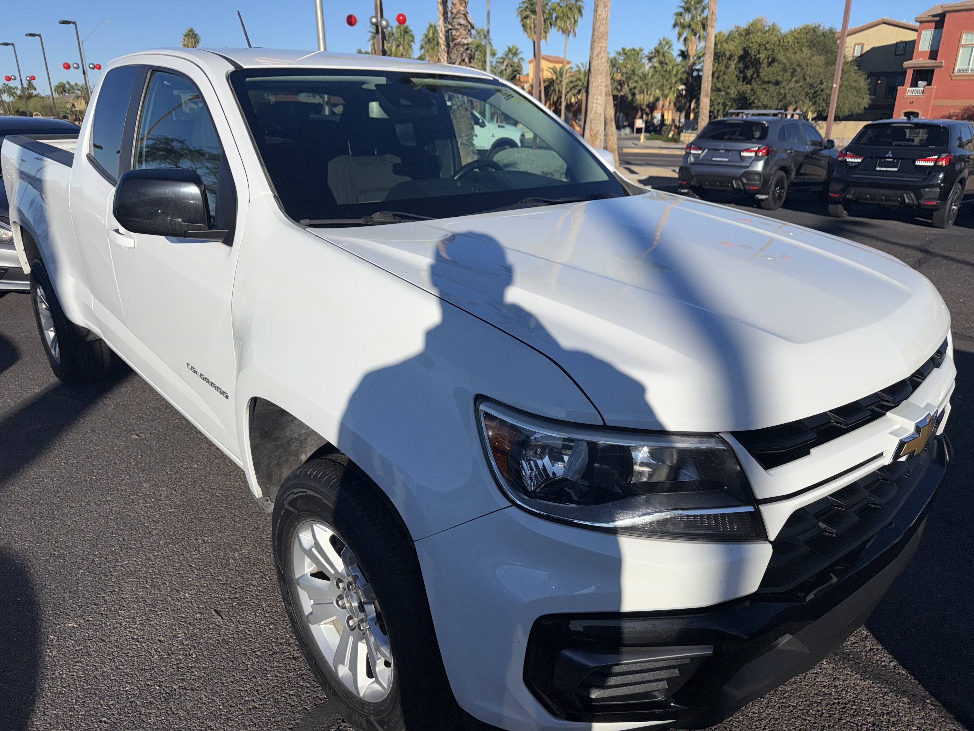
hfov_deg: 71.6
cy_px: 366
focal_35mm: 24
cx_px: 487
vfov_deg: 56.8
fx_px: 675
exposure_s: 1/9709
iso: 50
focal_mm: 6.76
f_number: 1.78
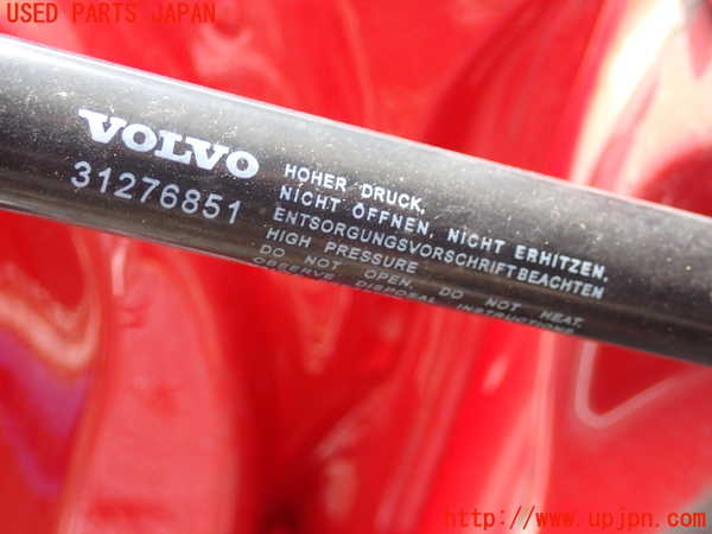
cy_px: 267
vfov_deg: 23.7
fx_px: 1275
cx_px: 356
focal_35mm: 62
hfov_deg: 31.2
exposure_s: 1/80
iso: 200
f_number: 3.6
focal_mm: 11.09
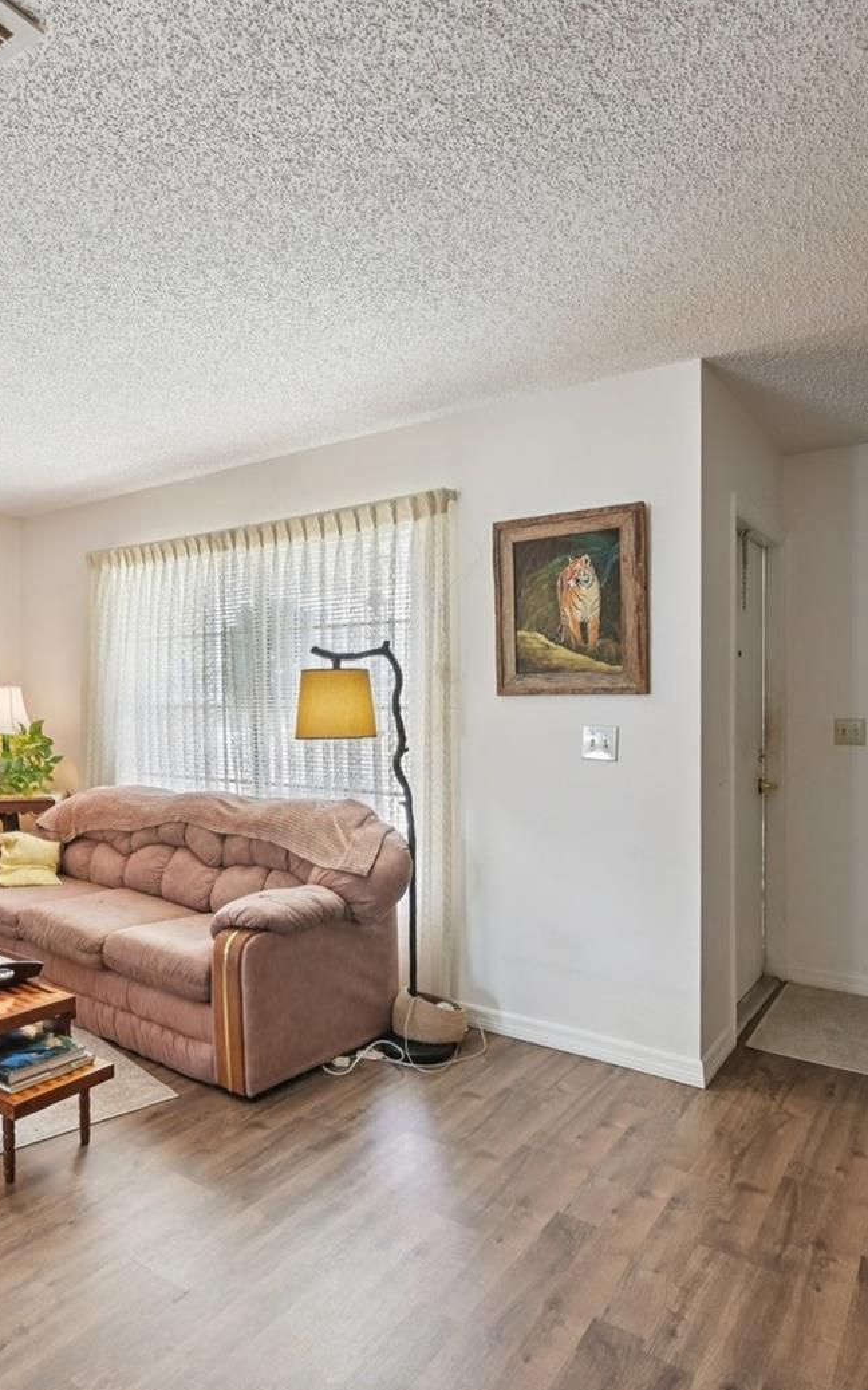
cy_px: 688
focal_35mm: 22
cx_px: 291
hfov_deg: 54.0
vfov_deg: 79.7
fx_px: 833
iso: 400
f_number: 8
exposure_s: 1/25
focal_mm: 14
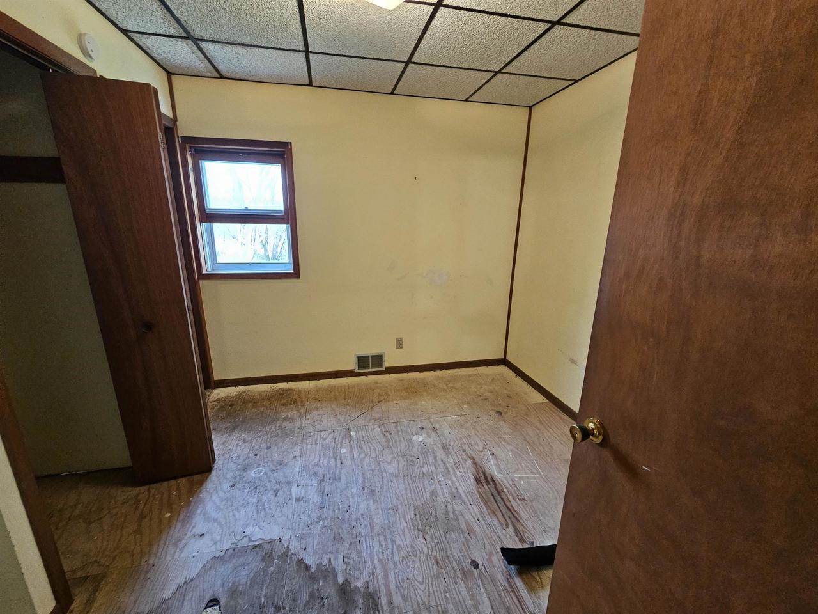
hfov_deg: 106.2
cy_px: 307
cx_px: 409
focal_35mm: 13
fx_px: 307
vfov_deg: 89.9
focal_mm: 2.2
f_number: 2.2
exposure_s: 1/60
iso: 320
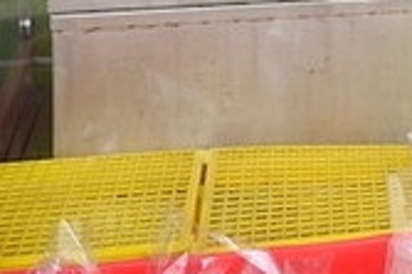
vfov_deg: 6.4
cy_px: -351
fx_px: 2332
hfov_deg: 9.1
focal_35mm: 204
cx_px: 974
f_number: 6.3
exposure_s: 1/125
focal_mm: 40
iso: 500
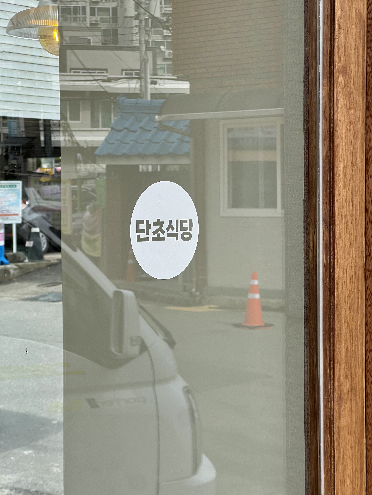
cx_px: 186
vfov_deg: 25.3
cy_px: 248
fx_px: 1103
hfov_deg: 19.1
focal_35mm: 77
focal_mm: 9
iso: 32
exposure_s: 1/259
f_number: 2.8
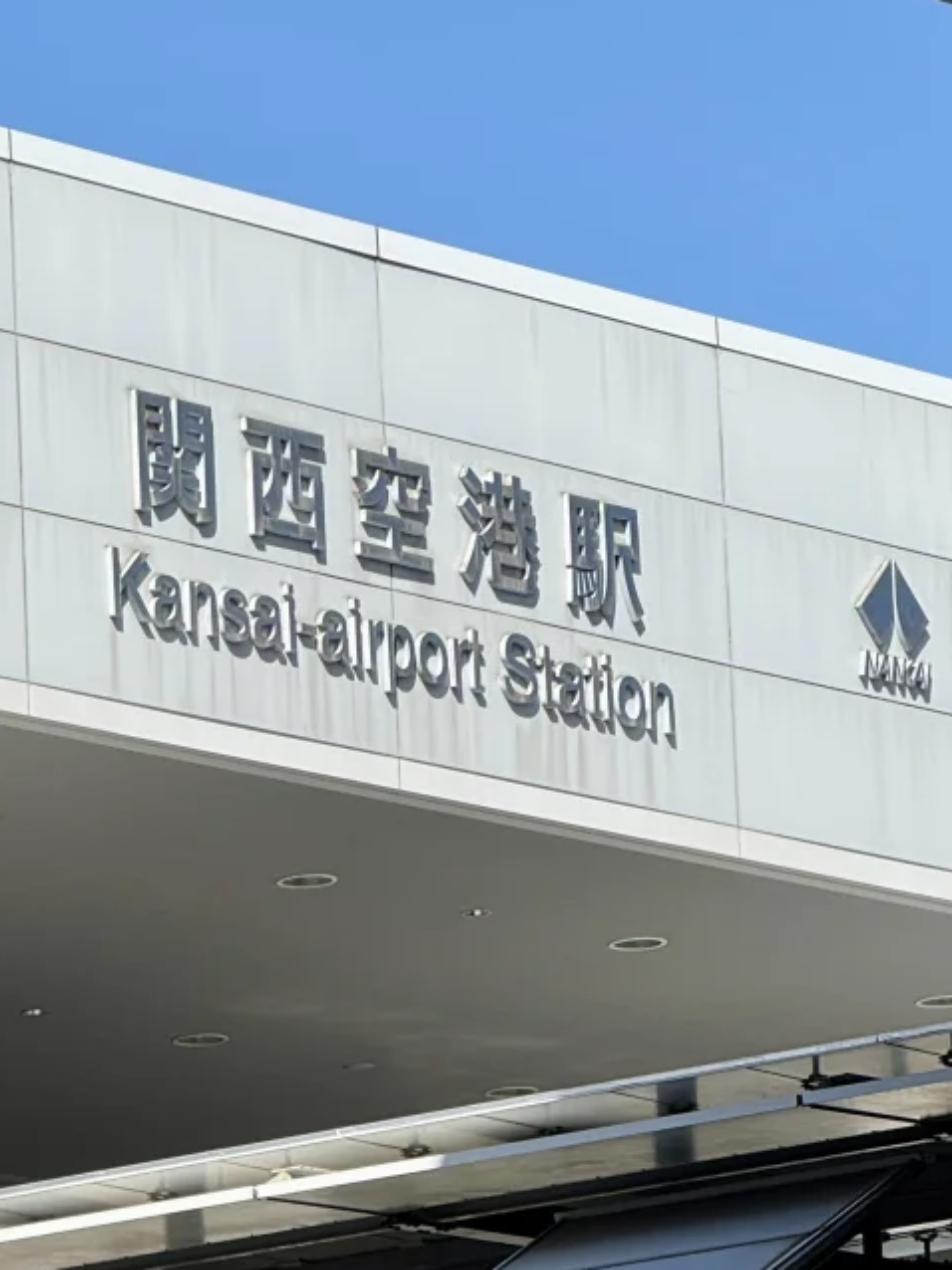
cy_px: 866
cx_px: 189
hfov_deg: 5.5
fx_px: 9944
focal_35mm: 271
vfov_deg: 7.3
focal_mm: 15.66
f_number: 2.8
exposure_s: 1/1422
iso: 50
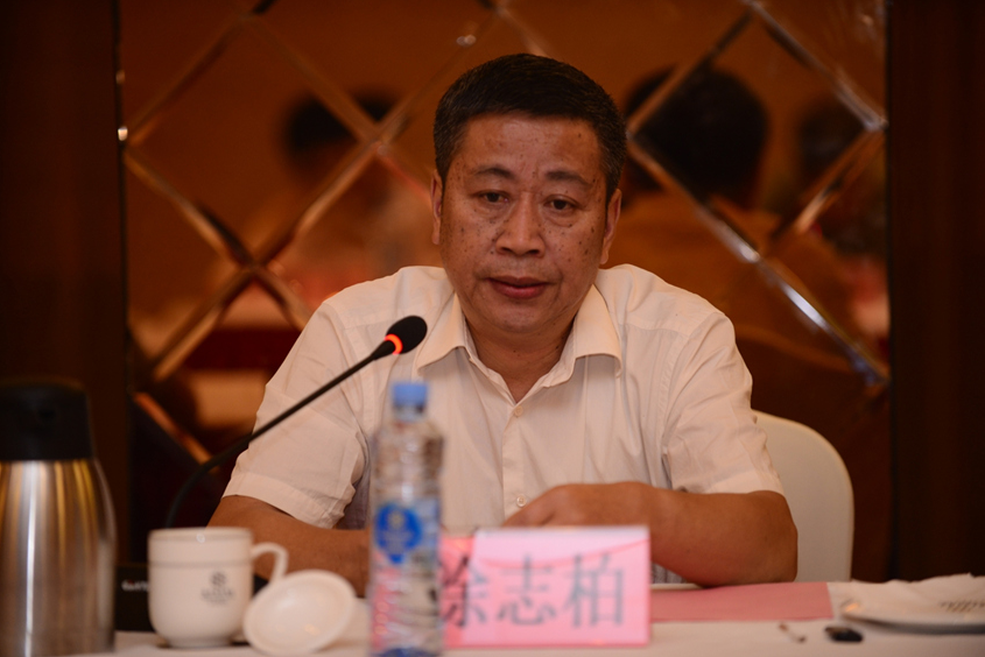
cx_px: 494
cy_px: 328
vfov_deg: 7.6
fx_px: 4954
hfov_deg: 11.4
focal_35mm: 181
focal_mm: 180
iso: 800
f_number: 2.8
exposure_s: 1/100
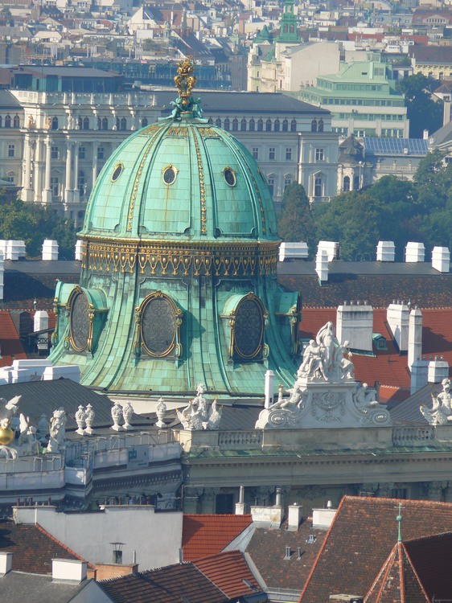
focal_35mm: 370
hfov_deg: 4.0
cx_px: 226
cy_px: 302
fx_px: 6445
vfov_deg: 5.4
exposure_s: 1/250
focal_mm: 78.2
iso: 100
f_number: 5
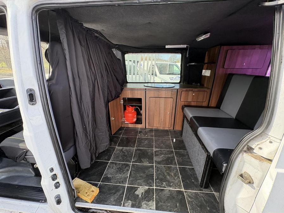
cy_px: 106
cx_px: 142
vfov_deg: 85.7
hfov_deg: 102.1
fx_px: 115
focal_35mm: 14
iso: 125
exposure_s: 1/128
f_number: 2.2
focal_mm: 2.22
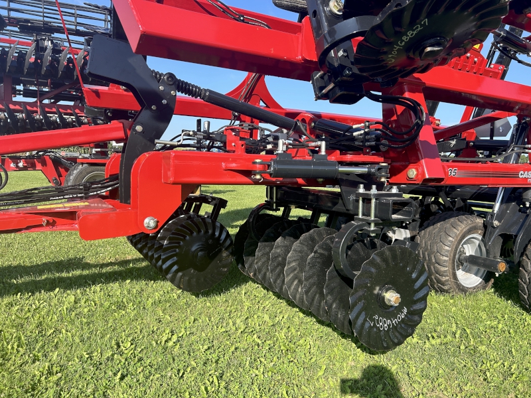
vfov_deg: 53.1
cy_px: 199
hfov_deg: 67.3
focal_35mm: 26
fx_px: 399
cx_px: 266
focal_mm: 5.7
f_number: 1.5
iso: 50
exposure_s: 1/1412
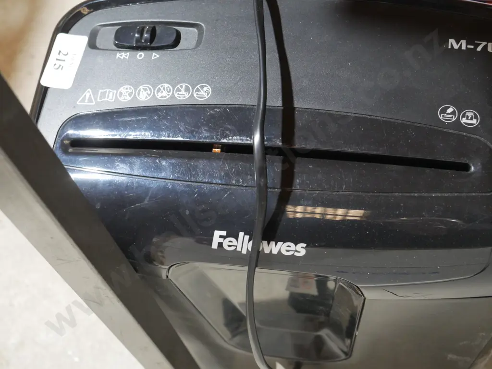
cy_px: 184
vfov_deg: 27.1
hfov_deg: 35.5
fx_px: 768
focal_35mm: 54
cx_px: 246
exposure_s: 1/60
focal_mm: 27
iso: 2000
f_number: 5.3
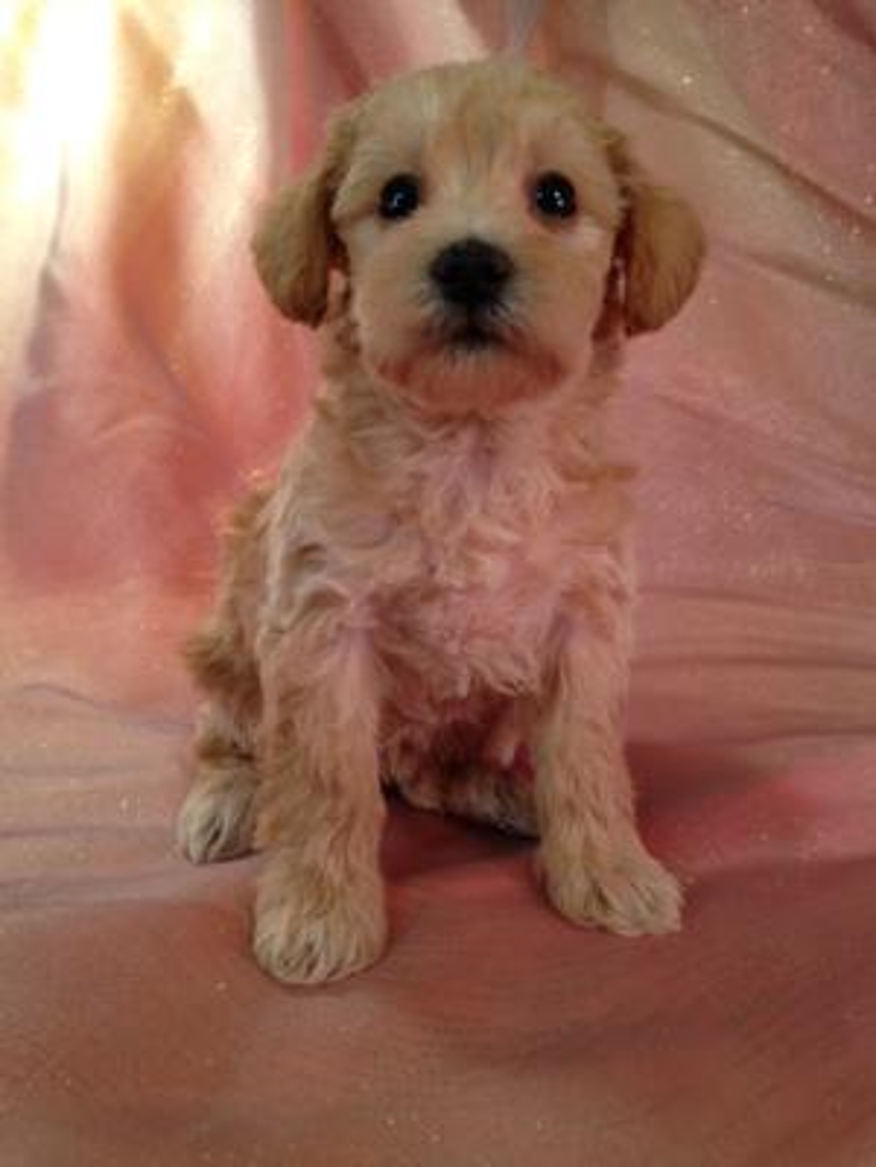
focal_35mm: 33
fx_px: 1113
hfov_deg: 42.9
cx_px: 438
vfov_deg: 55.4
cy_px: 584
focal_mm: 4.12
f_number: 2.4
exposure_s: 1/60
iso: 64
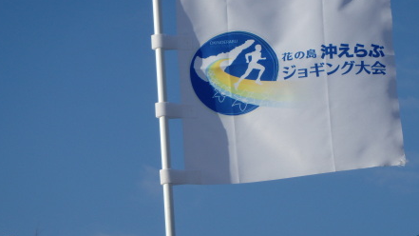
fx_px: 1922
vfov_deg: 7.0
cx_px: 225
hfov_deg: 12.4
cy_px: 112
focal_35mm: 173
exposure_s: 1/800
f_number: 5.9
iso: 125
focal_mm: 25
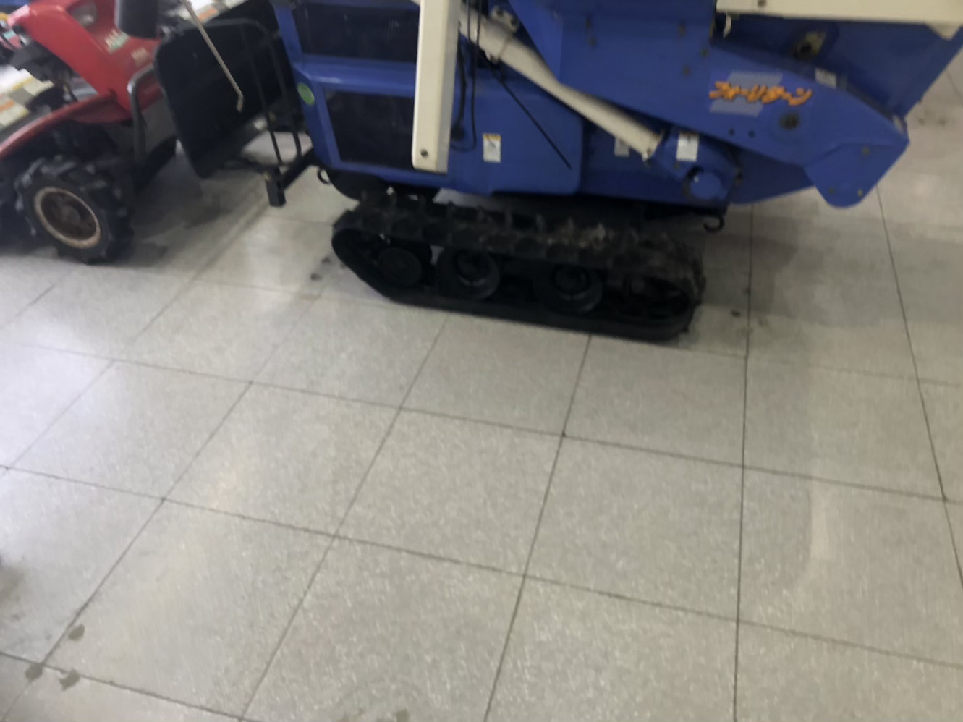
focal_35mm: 28
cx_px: 482
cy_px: 361
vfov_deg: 49.7
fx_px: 779
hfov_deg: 63.4
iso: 50
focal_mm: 4
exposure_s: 1/120
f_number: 1.8
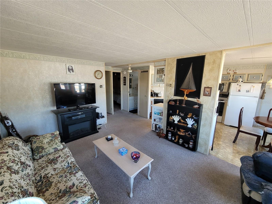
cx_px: 136
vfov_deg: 89.9
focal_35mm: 13
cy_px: 102
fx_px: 102
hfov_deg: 106.2
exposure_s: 1/60
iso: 160
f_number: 2.2
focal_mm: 2.2
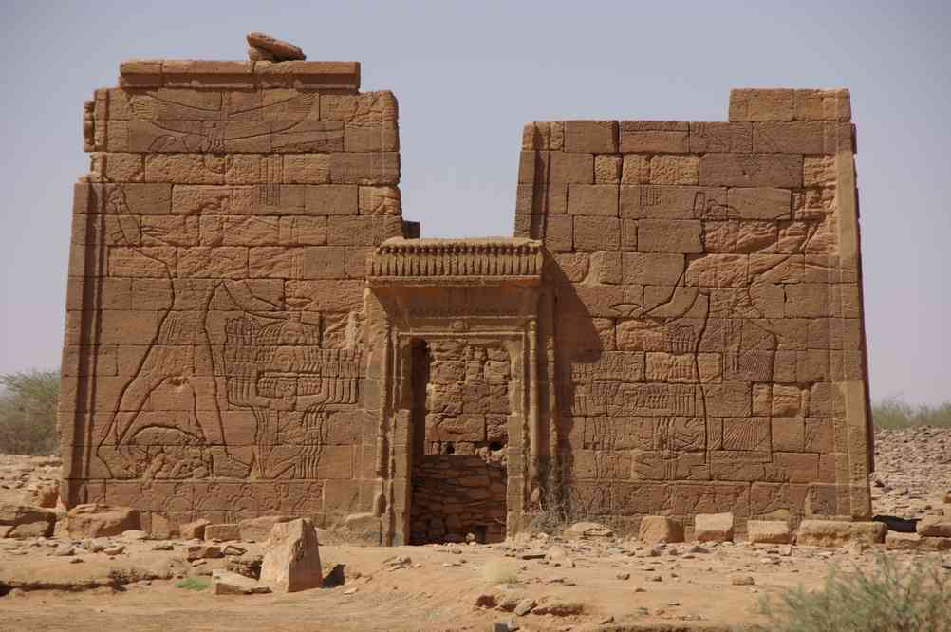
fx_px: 5146
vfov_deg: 7.0
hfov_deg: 10.6
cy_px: 316
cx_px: 476
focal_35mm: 195
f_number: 8
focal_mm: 130
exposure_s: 1/250
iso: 100
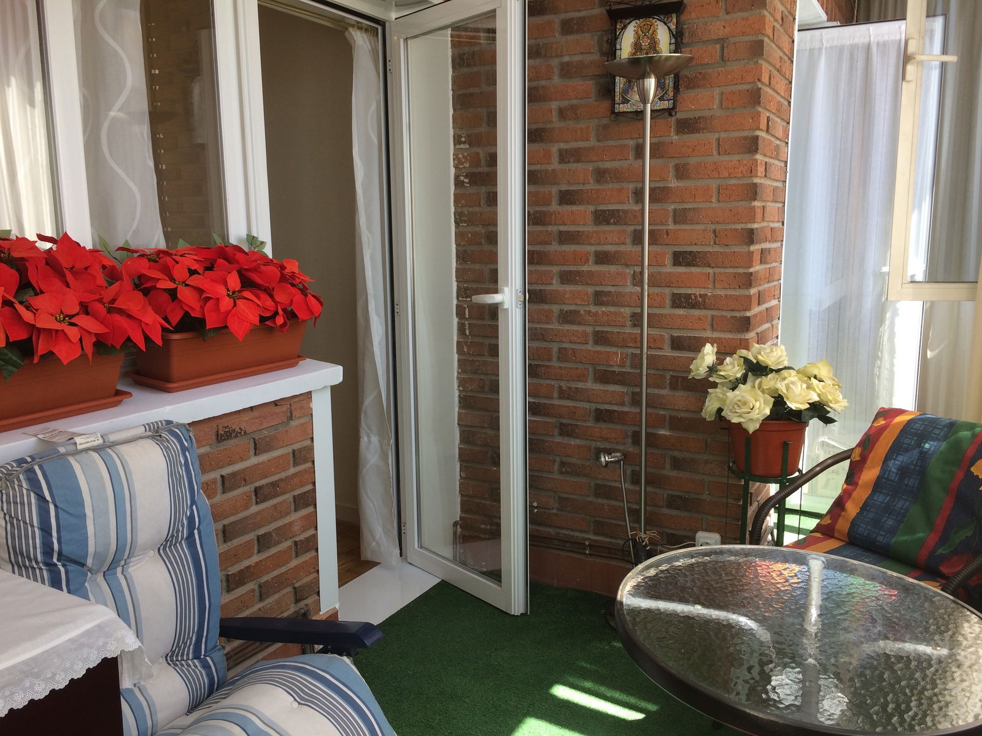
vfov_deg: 48.2
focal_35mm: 29
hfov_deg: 61.7
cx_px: 491
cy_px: 368
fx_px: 823
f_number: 2.2
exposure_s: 1/121
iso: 32
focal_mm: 4.15
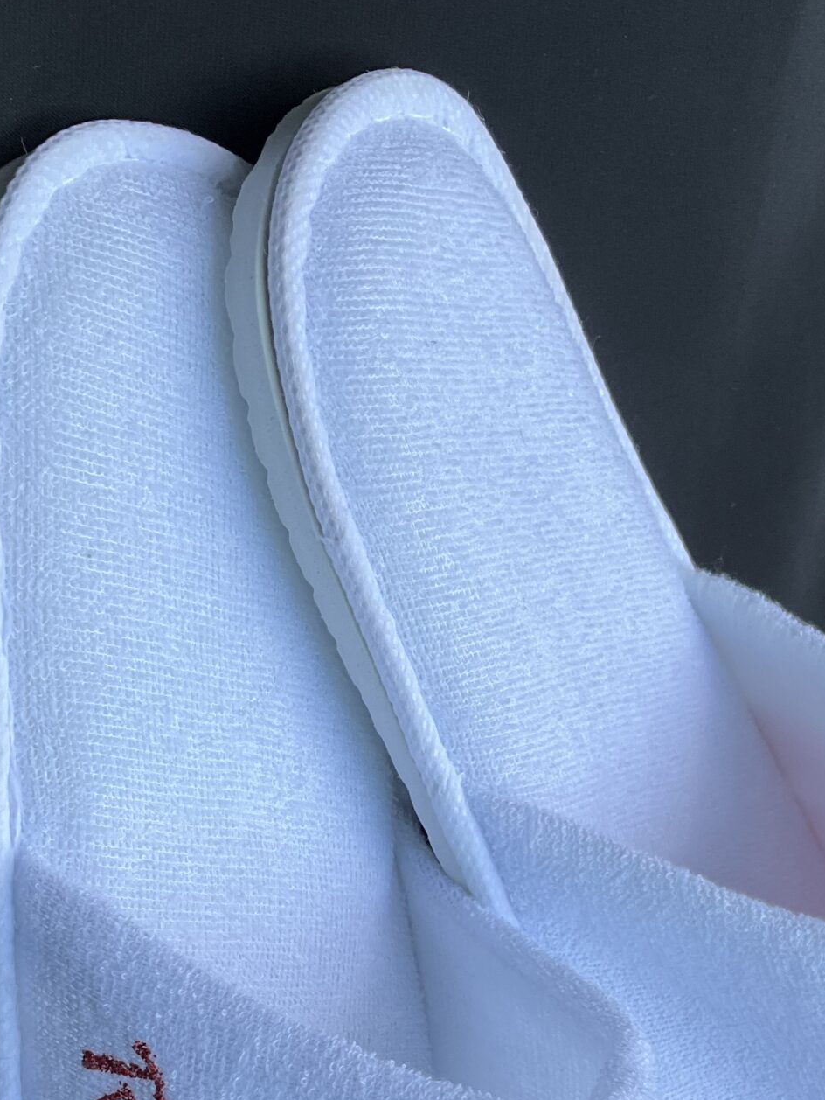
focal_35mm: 59
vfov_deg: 30.4
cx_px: 454
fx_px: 1874
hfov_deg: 24.8
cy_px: 1096
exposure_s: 1/183
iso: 20
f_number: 1.8
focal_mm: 3
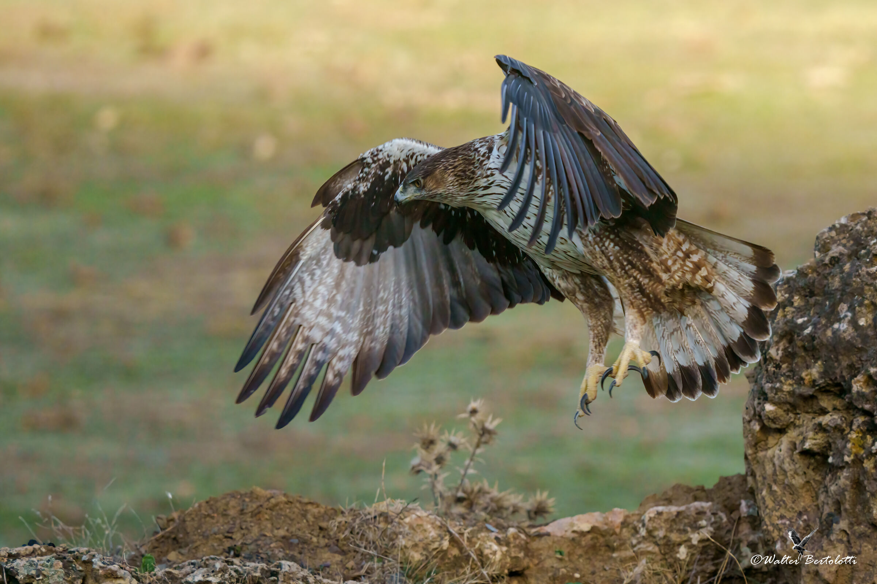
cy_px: 292
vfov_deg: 3.9
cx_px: 438
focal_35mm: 353
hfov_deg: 5.8
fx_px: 8599
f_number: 6.3
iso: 2000
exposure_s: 1/1000
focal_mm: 353
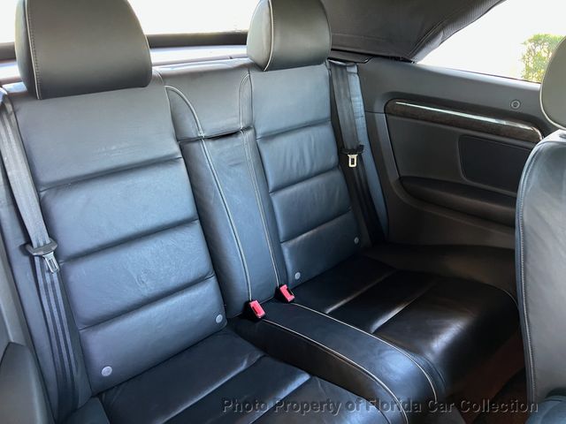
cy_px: 212
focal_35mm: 26
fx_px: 425
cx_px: 283
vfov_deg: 53.1
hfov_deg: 67.3
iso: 500
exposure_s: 1/60
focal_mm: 5.7
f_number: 1.5
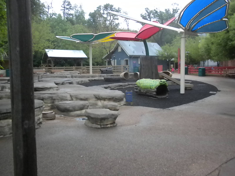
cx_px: 118
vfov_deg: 38.7
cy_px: 88
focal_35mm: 37
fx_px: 251
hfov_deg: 50.1
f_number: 3.5
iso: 640
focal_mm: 6.6
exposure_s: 1/340
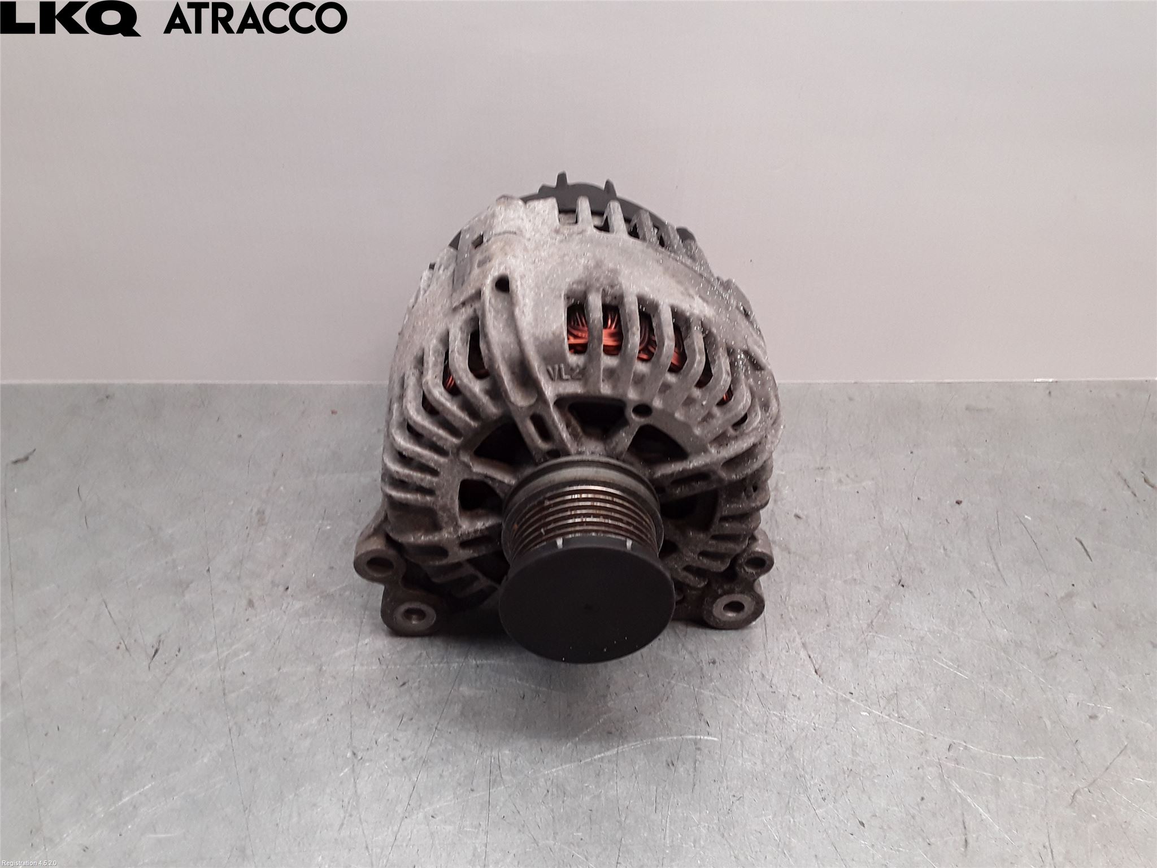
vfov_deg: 49.7
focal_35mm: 28
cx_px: 578
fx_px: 936
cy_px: 434
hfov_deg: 63.4
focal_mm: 2.91
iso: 100
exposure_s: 1/101
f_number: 1.9
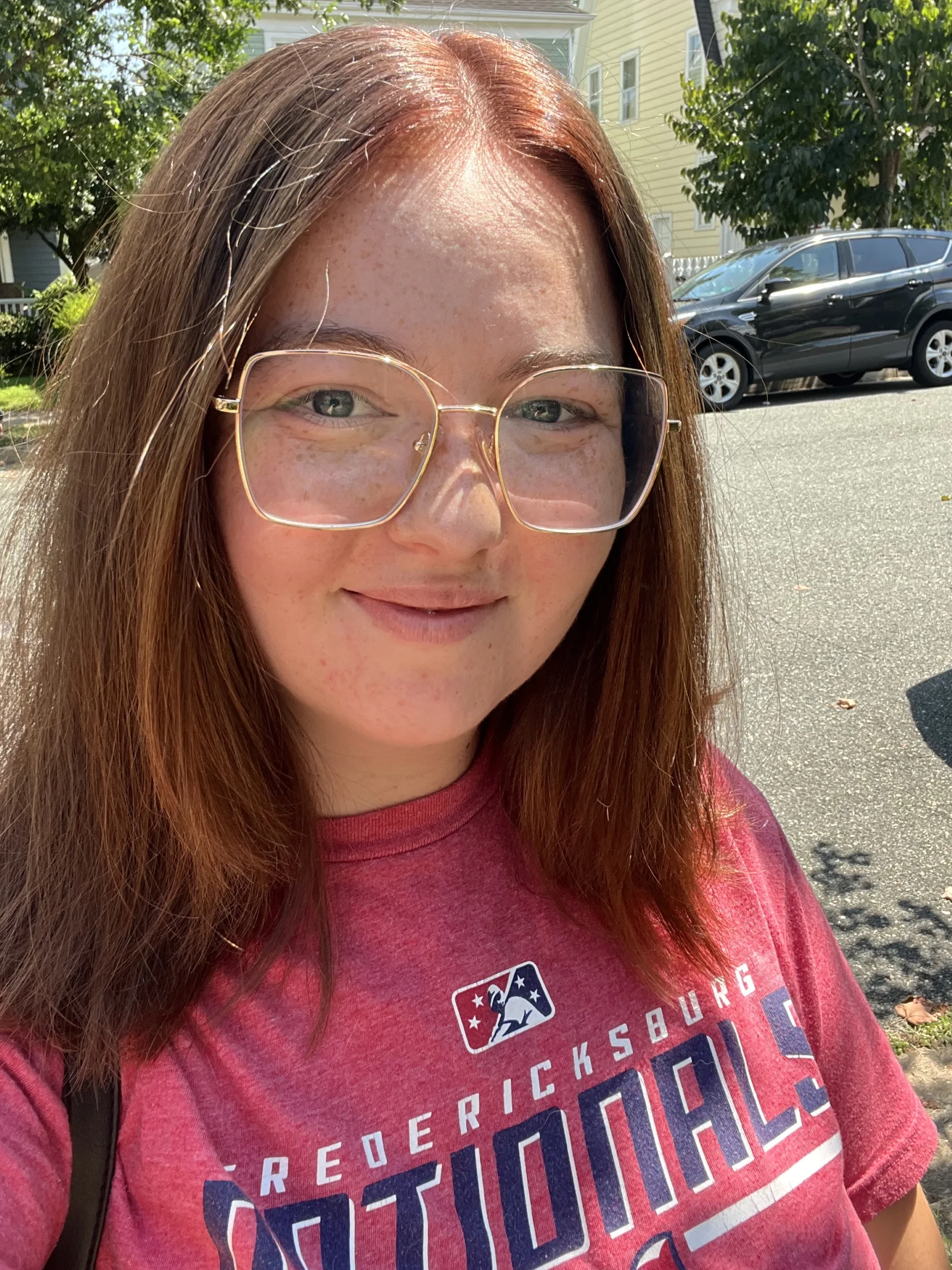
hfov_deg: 42.9
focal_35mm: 33
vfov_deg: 55.3
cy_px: 601
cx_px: 453
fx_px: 1210
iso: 25
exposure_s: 1/167
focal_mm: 2.71
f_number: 2.2
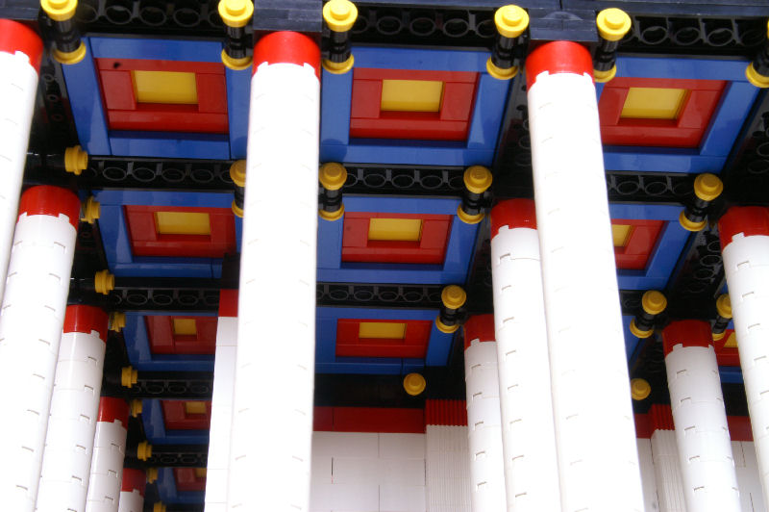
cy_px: 256
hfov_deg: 33.4
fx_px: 1281
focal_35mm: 60
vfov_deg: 22.6
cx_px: 384
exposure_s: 1/1.43
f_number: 22
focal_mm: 40
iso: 400
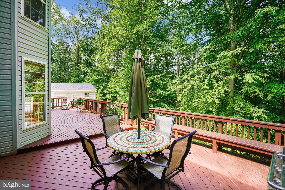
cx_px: 142
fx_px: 135
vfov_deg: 70.4
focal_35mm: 17
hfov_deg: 93.3
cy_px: 95
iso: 100
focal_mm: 17
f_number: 5.6
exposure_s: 1/80
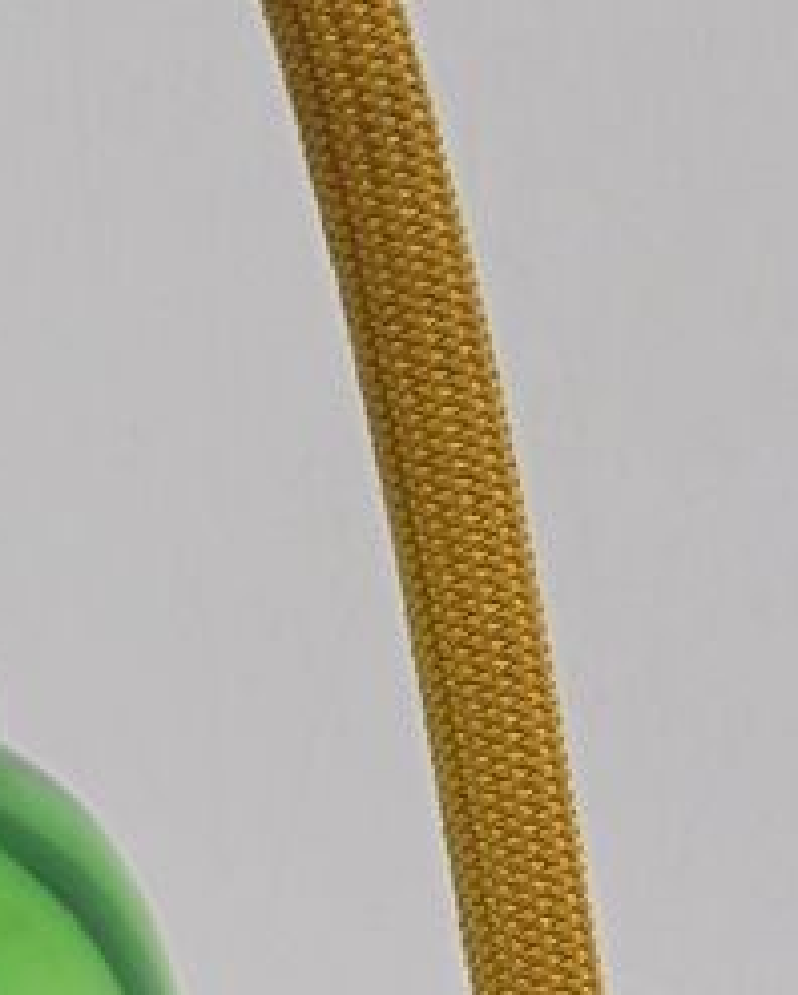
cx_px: -83
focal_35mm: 135
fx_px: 3981
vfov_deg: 14.1
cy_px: 971
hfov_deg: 11.3
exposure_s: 1/60
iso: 100
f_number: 4.2
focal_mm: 6.9
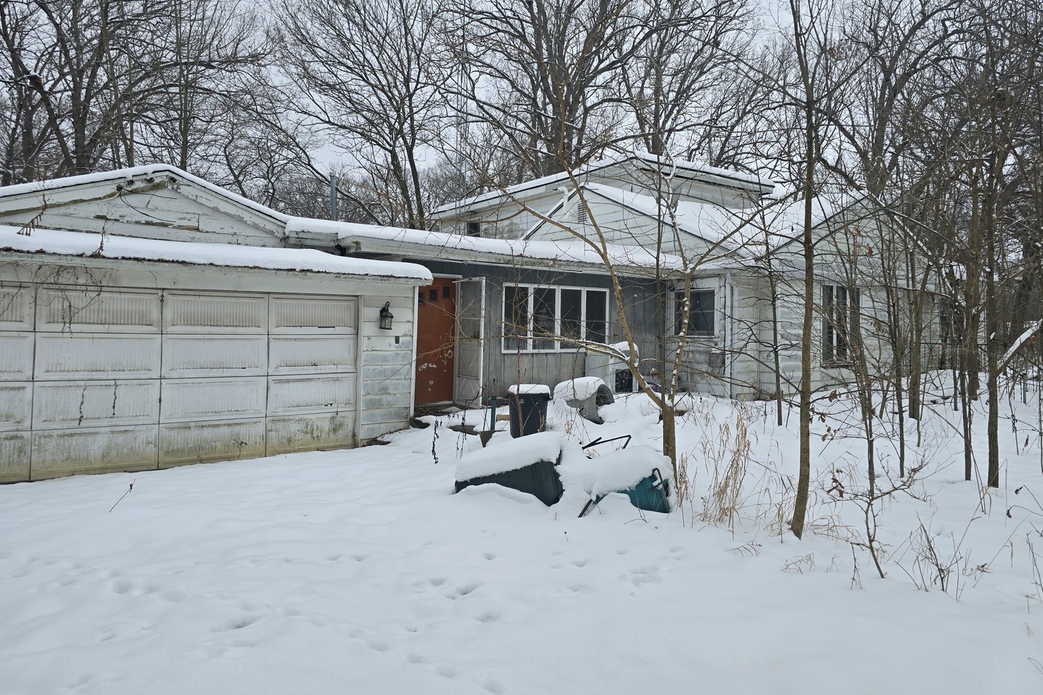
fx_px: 695
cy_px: 315
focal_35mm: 24
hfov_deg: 73.7
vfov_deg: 53.1
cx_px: 522
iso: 12
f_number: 1.7
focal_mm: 6.3
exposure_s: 1/304
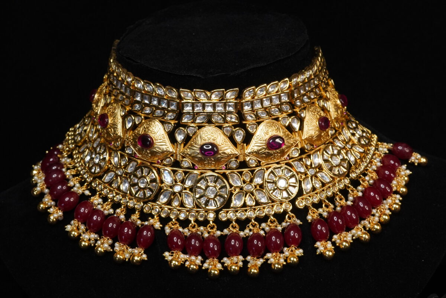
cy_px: 149
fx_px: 929
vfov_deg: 18.2
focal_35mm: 75
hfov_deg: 27.0
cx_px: 223
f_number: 13
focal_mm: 50
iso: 4000
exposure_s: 1/160
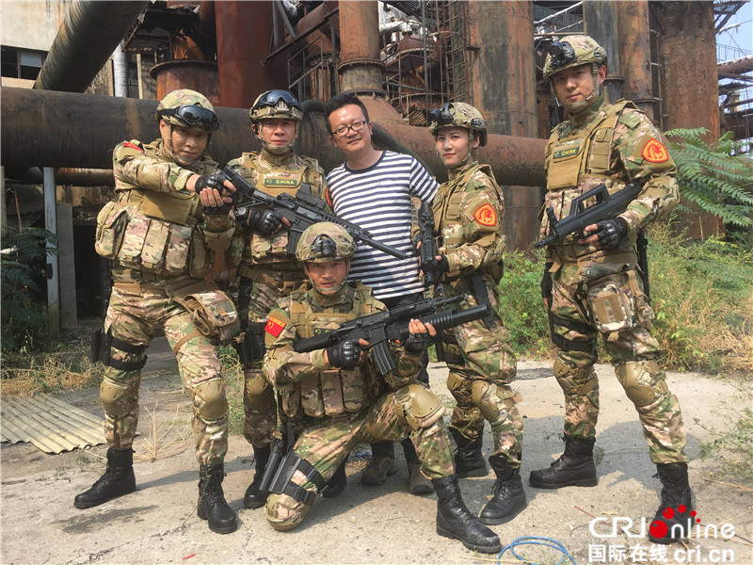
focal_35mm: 29
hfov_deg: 61.7
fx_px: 631
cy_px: 282
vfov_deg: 48.2
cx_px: 376
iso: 25
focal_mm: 4.15
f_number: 2.2
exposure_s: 1/578
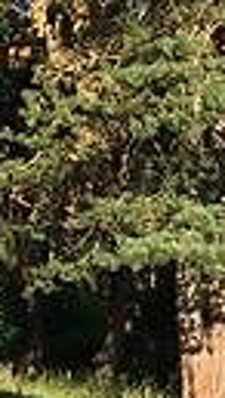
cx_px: 626
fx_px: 1552
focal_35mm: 147
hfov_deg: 7.5
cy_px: 568
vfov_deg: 13.8
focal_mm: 4.2
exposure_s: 1/769
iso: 25
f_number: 2.2
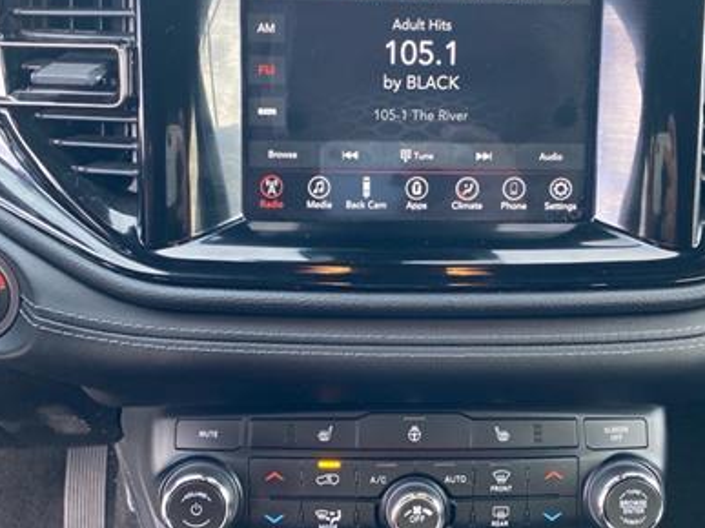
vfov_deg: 33.6
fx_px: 875
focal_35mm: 43
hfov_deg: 43.8
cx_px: 370
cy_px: 239
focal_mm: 4.25
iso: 160
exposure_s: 1/60
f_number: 1.8
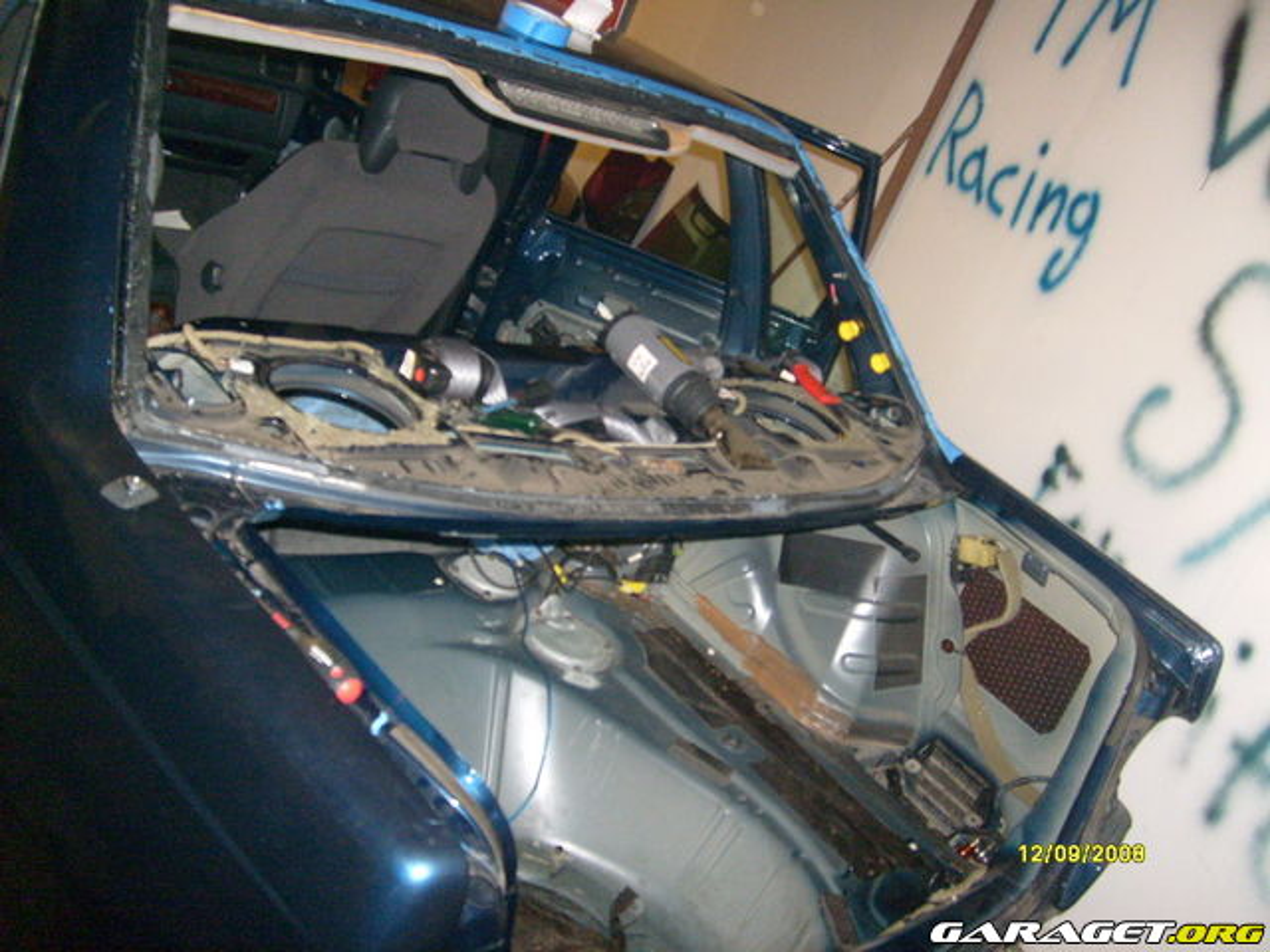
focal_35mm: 35
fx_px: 1284
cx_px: 635
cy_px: 476
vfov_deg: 40.7
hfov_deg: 52.6
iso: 160
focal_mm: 5.8
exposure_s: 1/45
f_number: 2.8
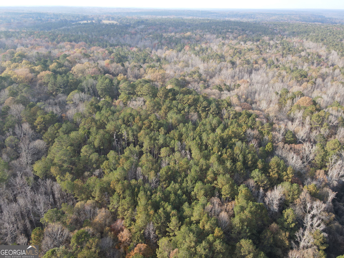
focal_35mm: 24
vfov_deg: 56.8
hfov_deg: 71.6
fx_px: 239
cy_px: 129
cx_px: 172
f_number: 2.8
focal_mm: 4.5
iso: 110
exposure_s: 1/125
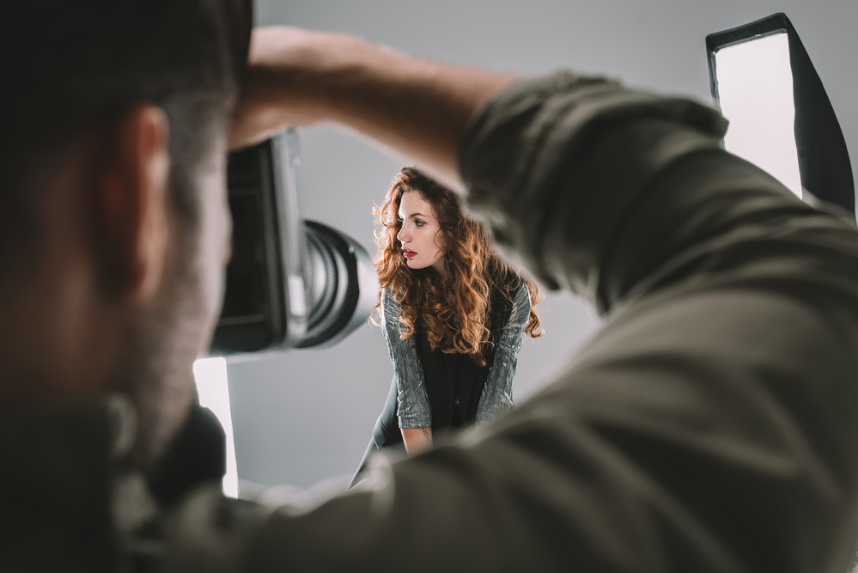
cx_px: 429
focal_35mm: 35
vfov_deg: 37.9
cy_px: 286
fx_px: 834
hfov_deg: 54.4
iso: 200
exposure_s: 1/200
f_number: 5.6
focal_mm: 35
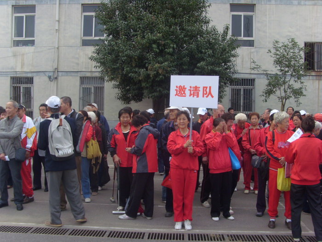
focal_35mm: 36
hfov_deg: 51.4
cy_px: 121
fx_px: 335
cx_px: 161
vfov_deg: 39.7
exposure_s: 1/180
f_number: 3.5
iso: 80
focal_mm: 6
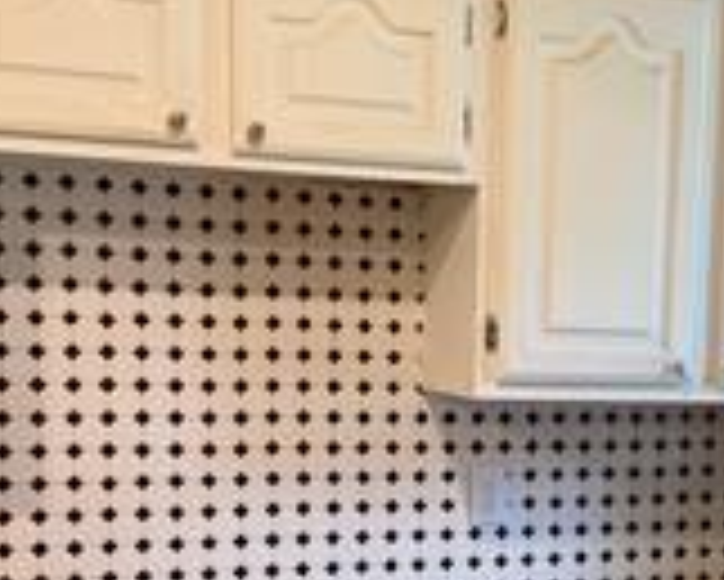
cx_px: 558
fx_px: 1501
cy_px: 486
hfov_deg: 26.7
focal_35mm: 70
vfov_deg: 21.5
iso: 160
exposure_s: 1/60
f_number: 1.78
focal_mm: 6.76
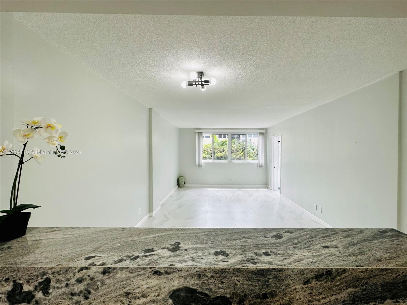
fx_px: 165
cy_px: 152
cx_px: 204
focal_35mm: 14
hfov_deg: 102.1
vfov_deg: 85.6
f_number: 2.2
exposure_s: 1/138
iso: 40
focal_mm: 2.22
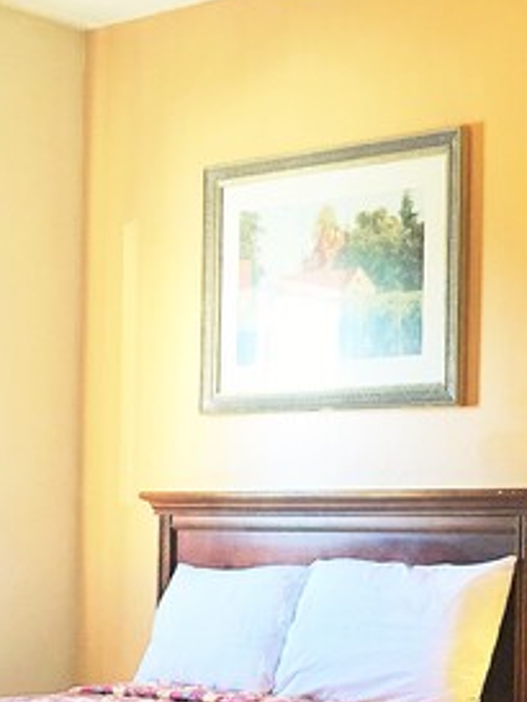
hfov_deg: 16.9
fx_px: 1724
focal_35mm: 85
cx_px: 566
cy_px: 537
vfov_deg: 22.8
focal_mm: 4.15
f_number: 2.2
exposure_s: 1/15
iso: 50
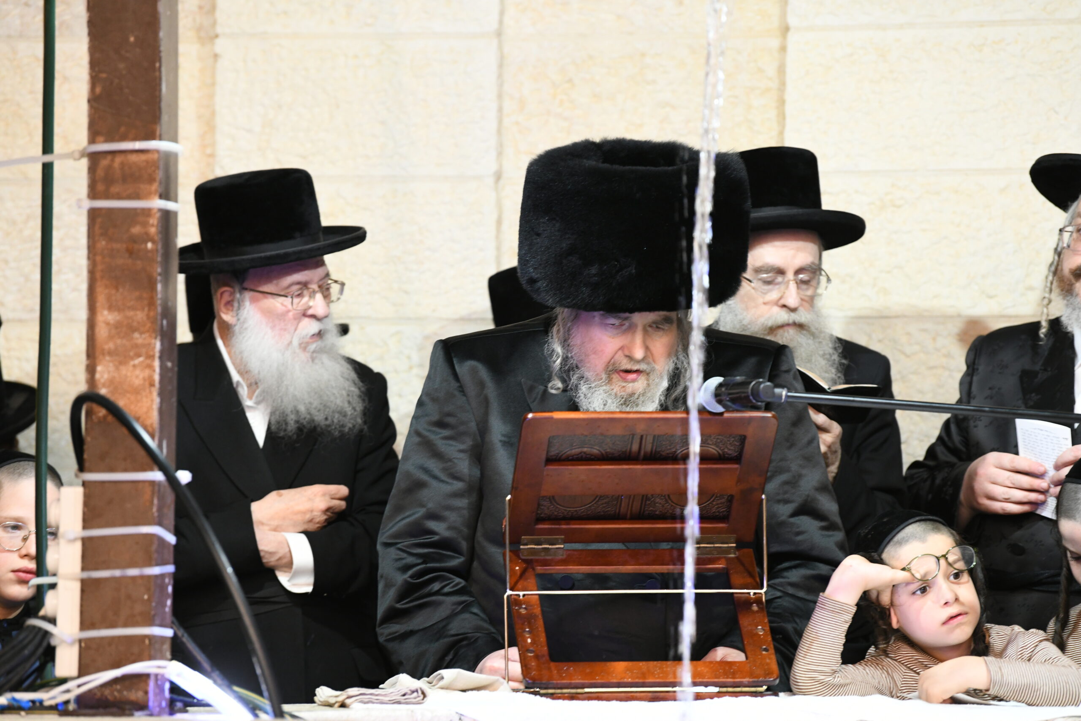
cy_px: 360
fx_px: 5555
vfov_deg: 7.4
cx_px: 540
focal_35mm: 185
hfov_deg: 11.1
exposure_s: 1/100
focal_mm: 185
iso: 2500
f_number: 4
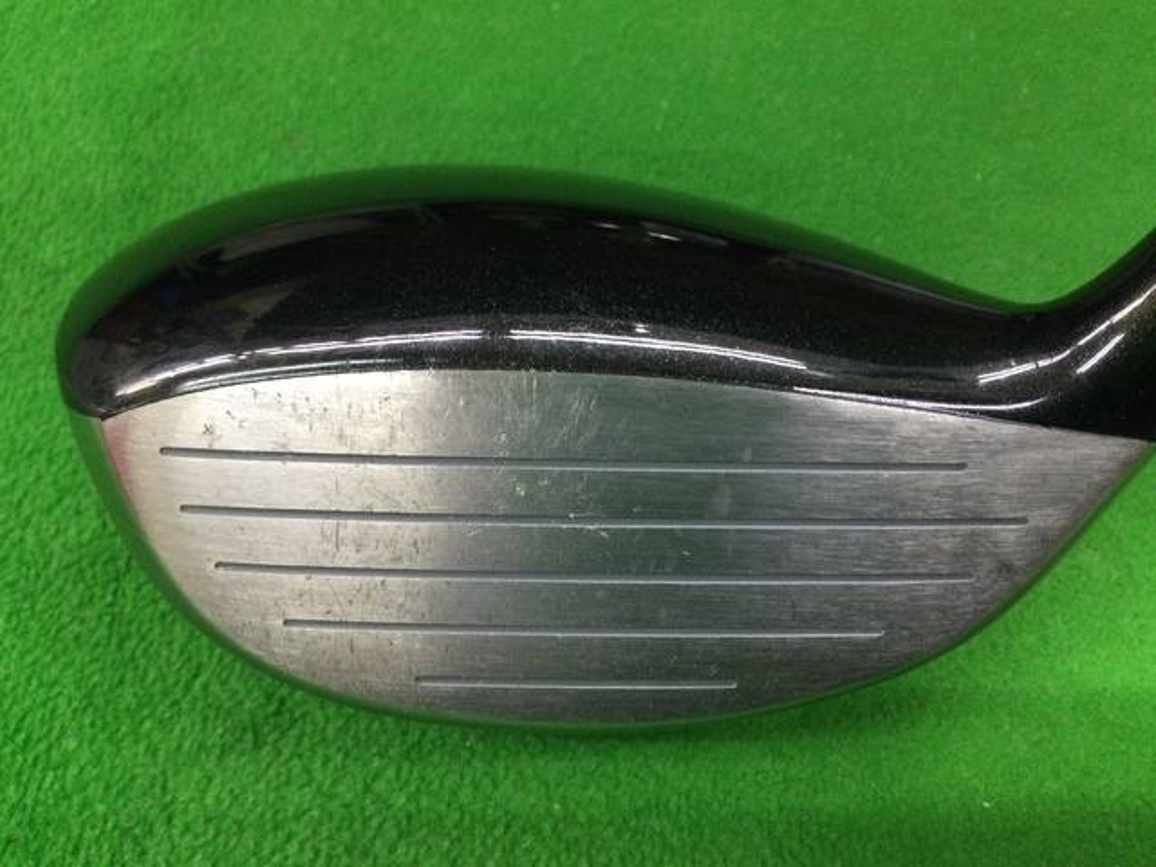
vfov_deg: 45.4
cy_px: 434
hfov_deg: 58.4
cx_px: 578
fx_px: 1035
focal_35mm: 31
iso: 125
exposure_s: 1/30
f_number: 2.4
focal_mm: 3.3
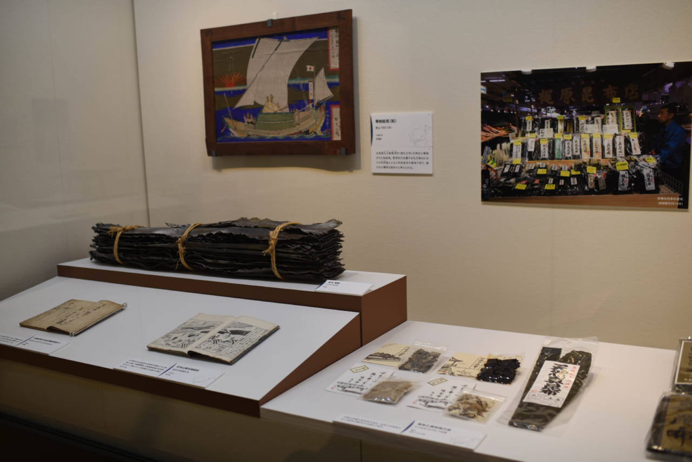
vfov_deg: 37.9
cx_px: 346
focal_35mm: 35
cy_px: 231
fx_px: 673
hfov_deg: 54.4
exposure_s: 1/20
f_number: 2.2
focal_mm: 35
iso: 100
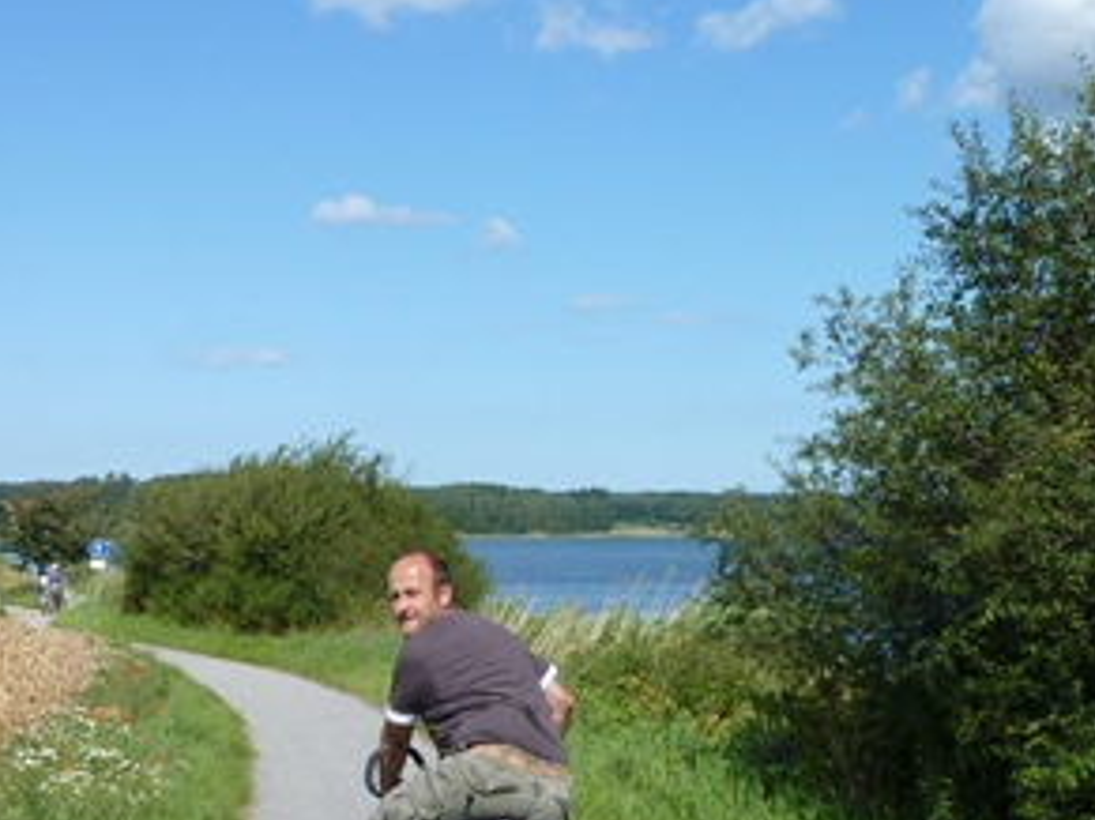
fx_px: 1739
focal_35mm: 55
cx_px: 350
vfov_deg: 26.1
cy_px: 654
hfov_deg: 34.6
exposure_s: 1/500
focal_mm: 4.1
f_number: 4.5
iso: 80
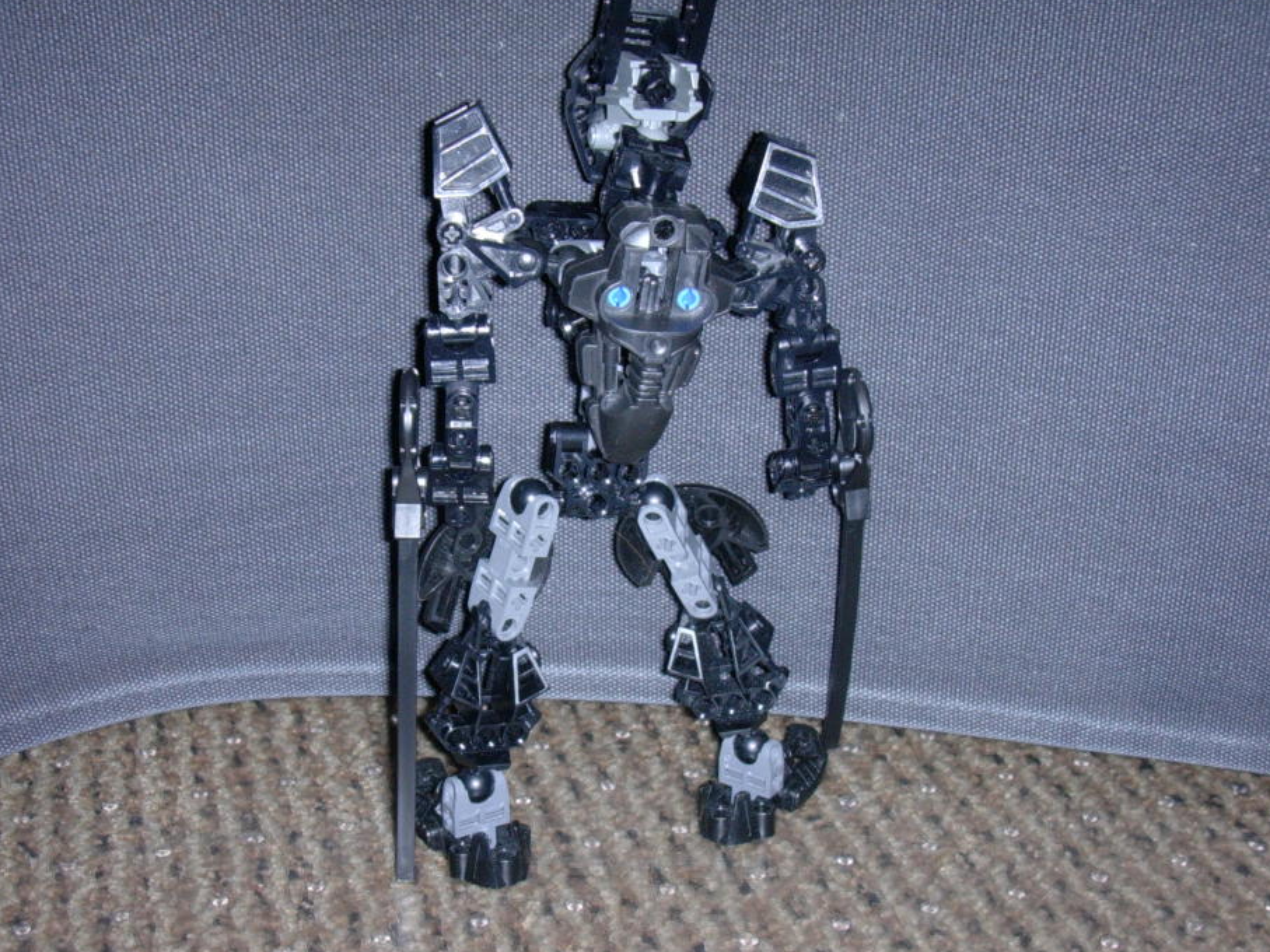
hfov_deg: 38.2
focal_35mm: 50
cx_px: 582
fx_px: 1834
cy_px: 466
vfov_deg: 29.1
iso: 70
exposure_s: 1/64
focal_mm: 6.7
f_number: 2.9
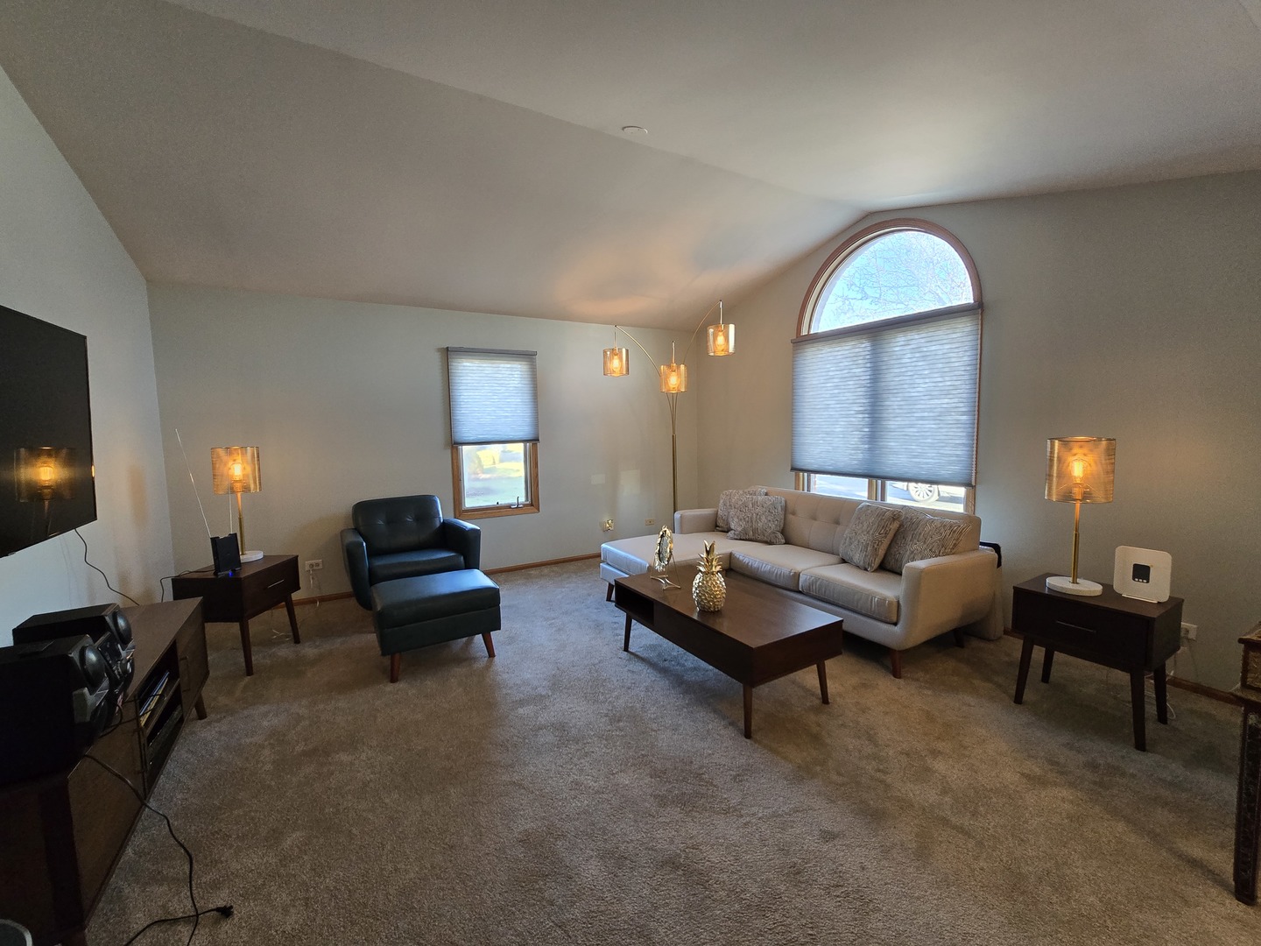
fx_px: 474
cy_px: 473
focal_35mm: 13
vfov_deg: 89.9
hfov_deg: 106.2
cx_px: 630
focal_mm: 2.2
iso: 250
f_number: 2.2
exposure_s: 1/60
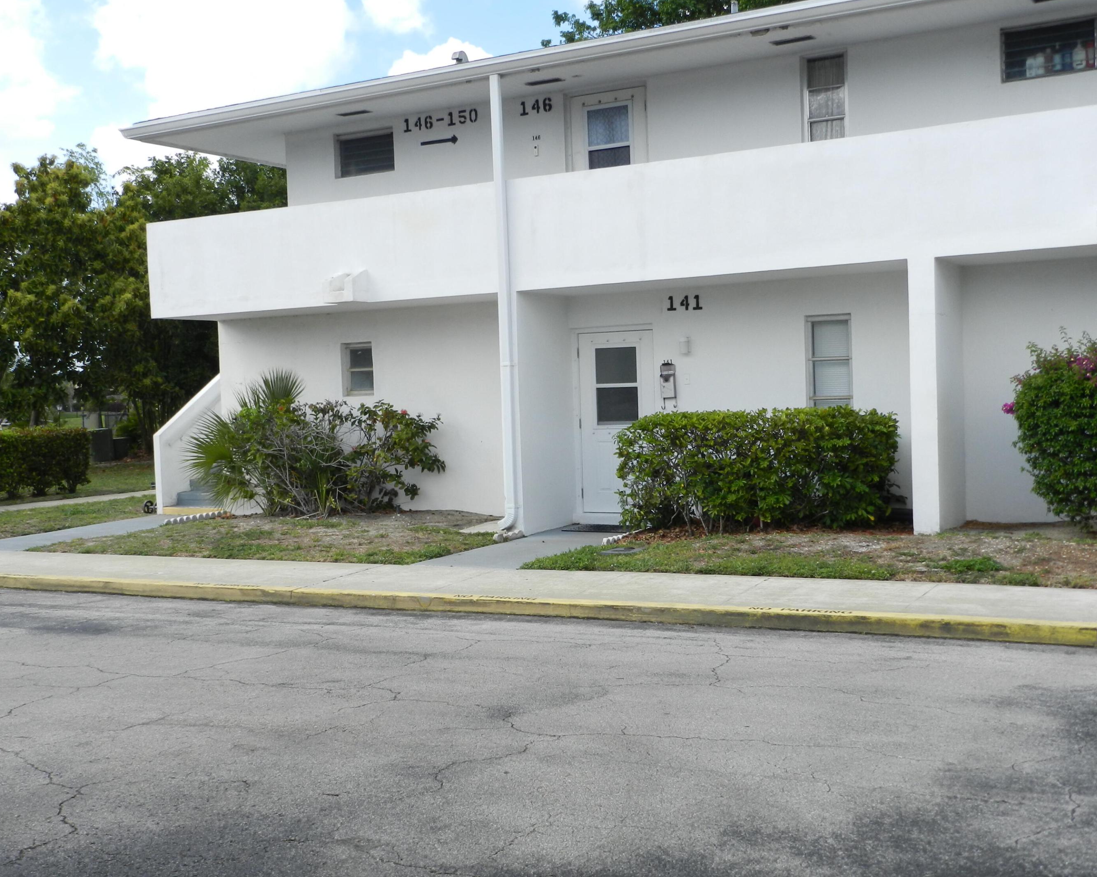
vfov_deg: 37.3
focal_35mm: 40
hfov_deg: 45.8
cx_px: 513
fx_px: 1298
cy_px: 440
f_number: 4
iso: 160
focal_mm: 6.7
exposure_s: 1/800
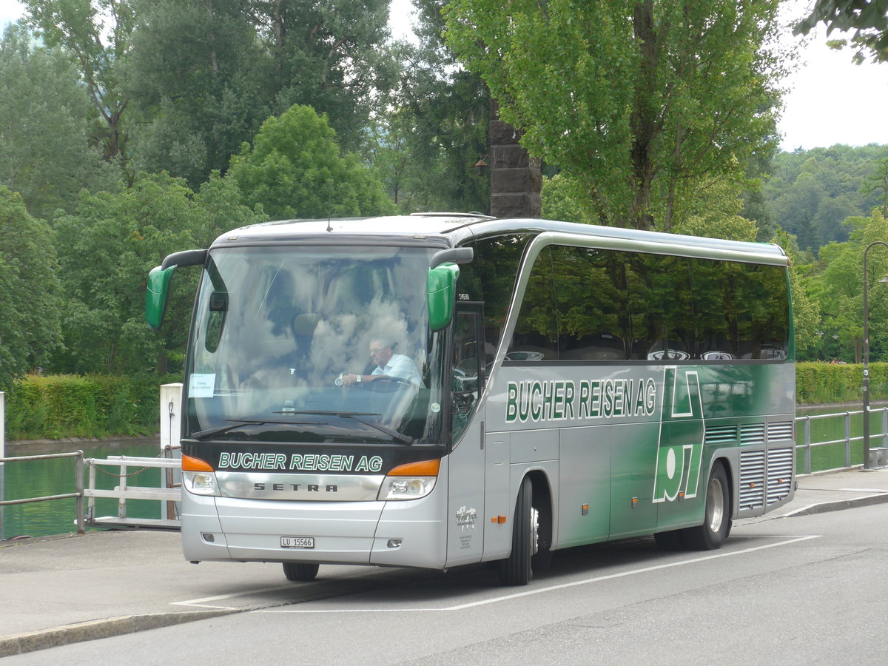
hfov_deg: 14.9
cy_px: 333
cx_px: 444
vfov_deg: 11.2
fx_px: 3386
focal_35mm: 132
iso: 80
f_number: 5.3
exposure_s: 1/100
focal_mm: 25.7
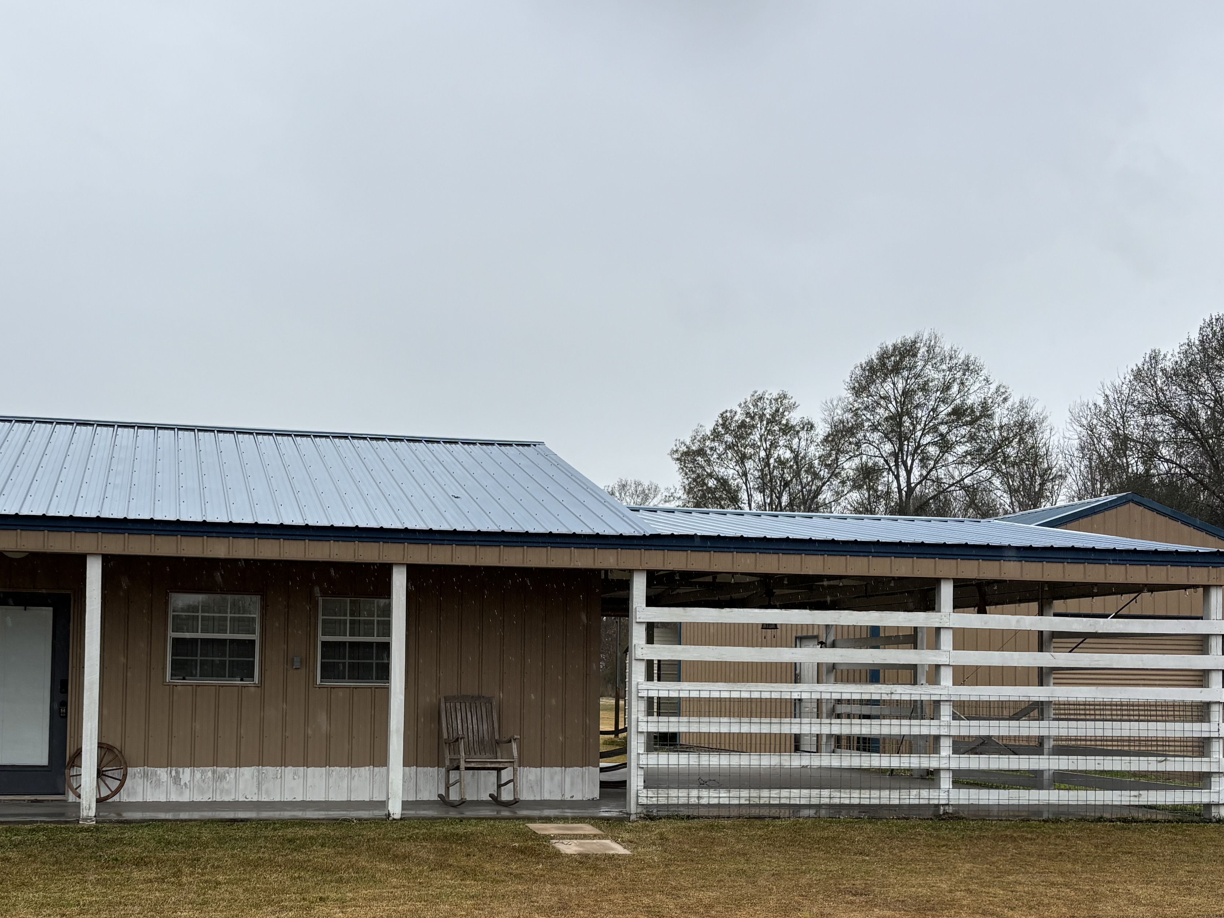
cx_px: 437
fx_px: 1556
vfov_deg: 32.5
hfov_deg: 42.5
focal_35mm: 44
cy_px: 626
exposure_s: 1/654
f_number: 1.6
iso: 50
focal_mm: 5.96
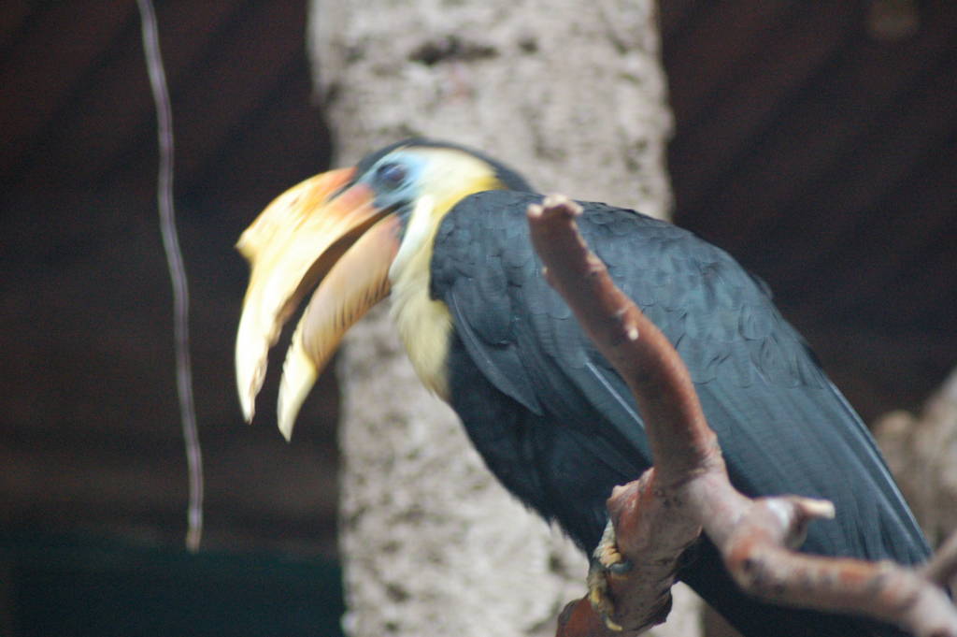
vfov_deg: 7.0
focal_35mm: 195
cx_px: 478
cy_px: 318
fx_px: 5179
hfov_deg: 10.6
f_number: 4.2
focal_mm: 130
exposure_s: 1/13
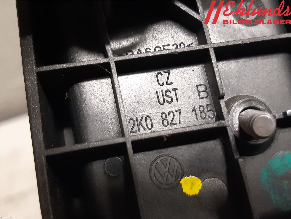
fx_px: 219
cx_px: 146
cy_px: 110
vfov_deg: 53.1
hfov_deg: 67.3
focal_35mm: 26
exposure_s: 1/33
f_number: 1.7
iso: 250
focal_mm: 3.93
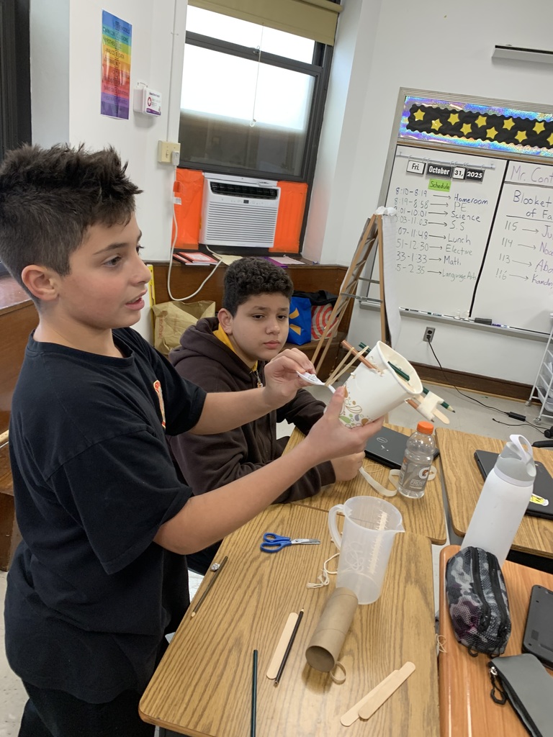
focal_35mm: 26
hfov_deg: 53.1
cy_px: 368
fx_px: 554
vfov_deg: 67.3
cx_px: 276
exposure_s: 1/60
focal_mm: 4.25
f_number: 1.8
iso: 125
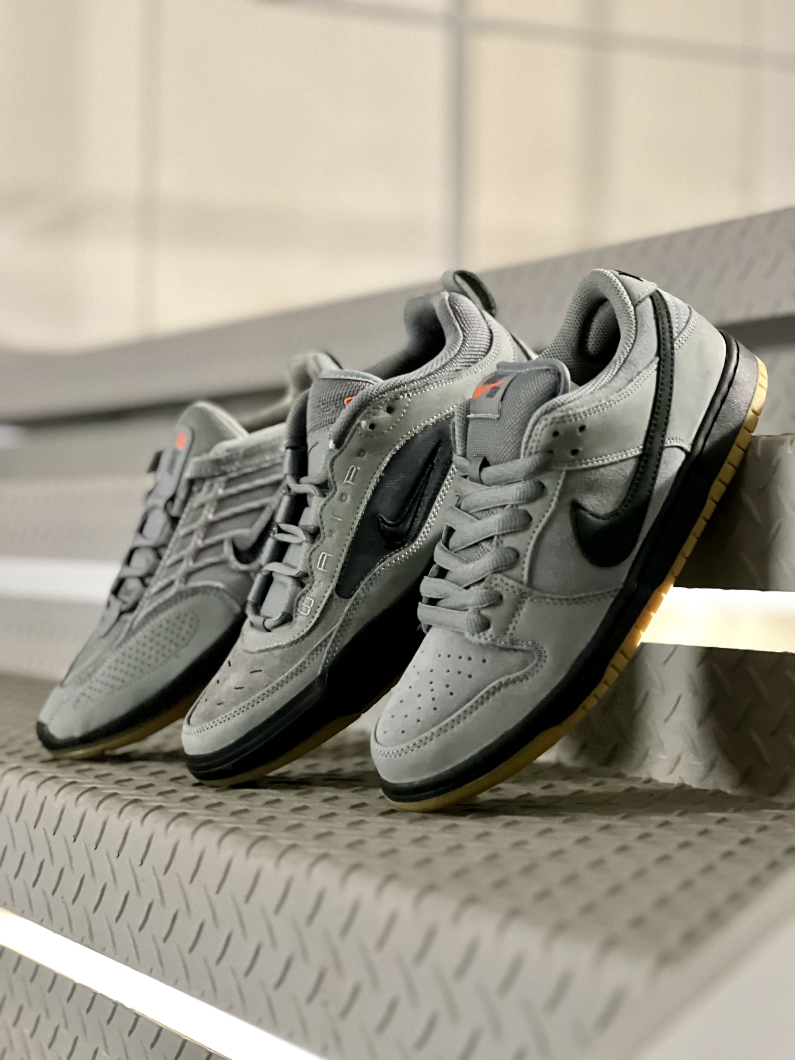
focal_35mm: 77
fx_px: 2358
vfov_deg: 25.3
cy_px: 530
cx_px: 398
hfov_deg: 19.1
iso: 1000
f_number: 2.8
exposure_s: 1/14
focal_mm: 9
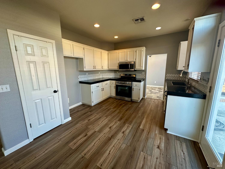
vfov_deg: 85.7
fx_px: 91
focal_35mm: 14
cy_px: 84
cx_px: 112
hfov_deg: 102.1
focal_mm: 2.22
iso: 320
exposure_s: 1/120
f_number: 2.2
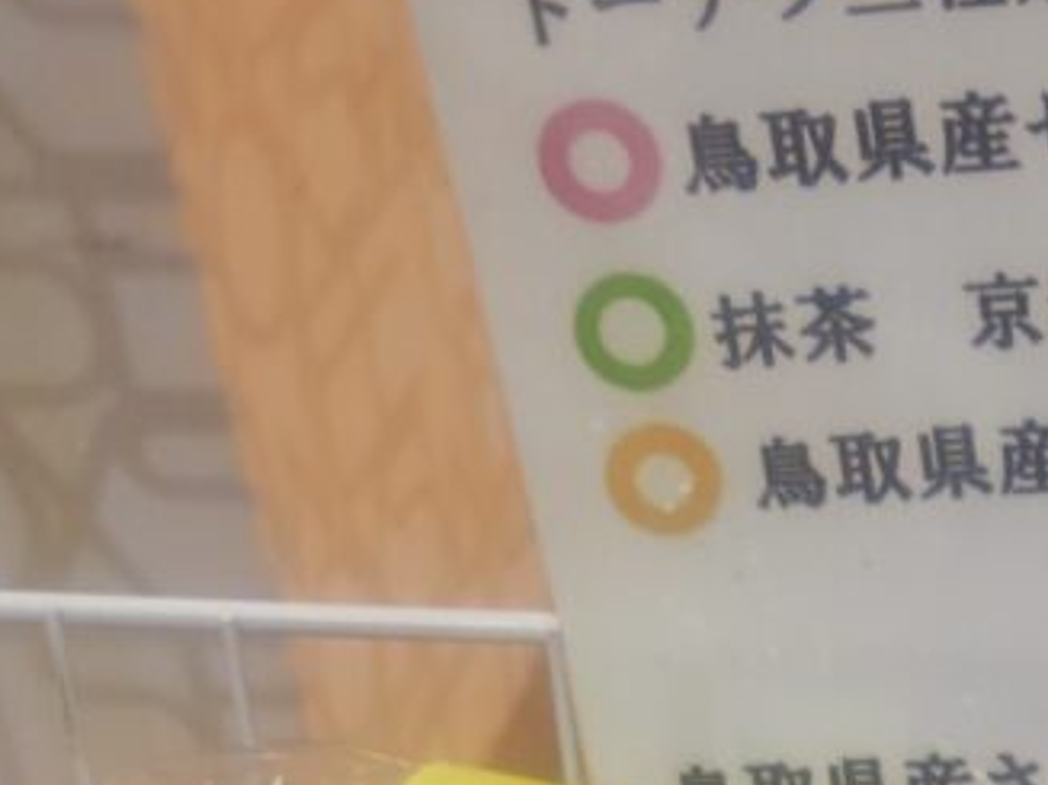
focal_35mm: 90
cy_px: 1493
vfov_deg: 14.2
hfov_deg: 20.1
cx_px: 1346
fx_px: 2724
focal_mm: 5.56
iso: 185
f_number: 1.9
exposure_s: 1/100
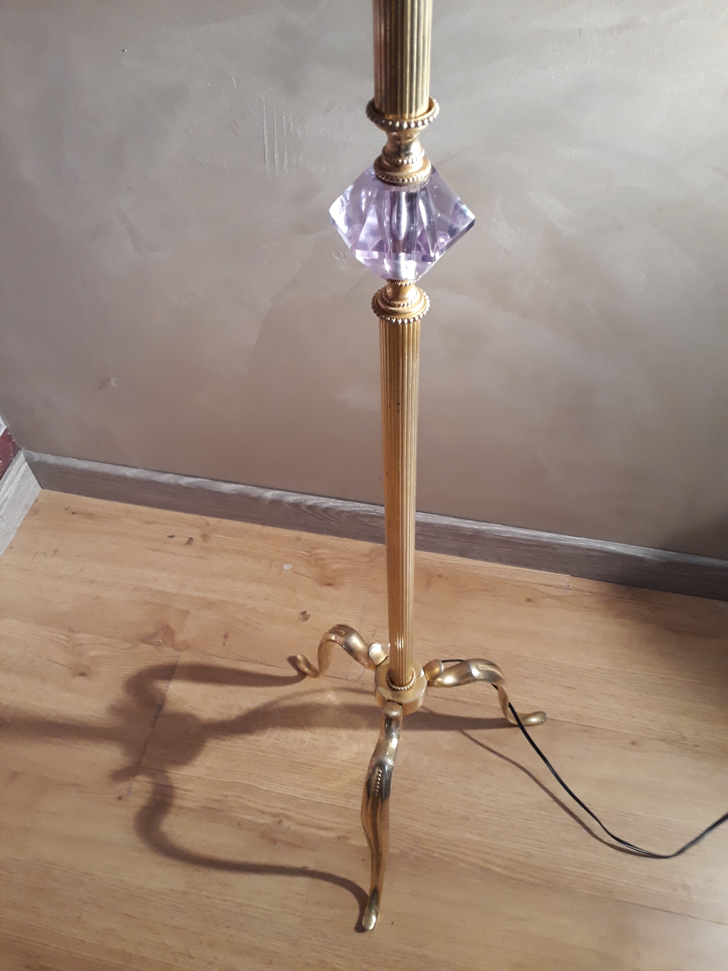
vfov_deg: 65.3
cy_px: 486
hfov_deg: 51.4
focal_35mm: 27
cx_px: 364
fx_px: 757
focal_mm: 3.6
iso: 200
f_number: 1.9
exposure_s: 1/20
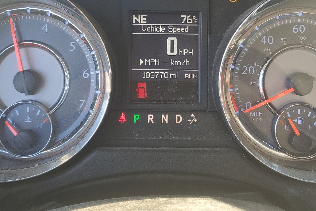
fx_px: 369
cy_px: 43
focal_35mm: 42
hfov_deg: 46.4
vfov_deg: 31.1
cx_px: 164
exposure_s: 1/120
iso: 52
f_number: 1.5
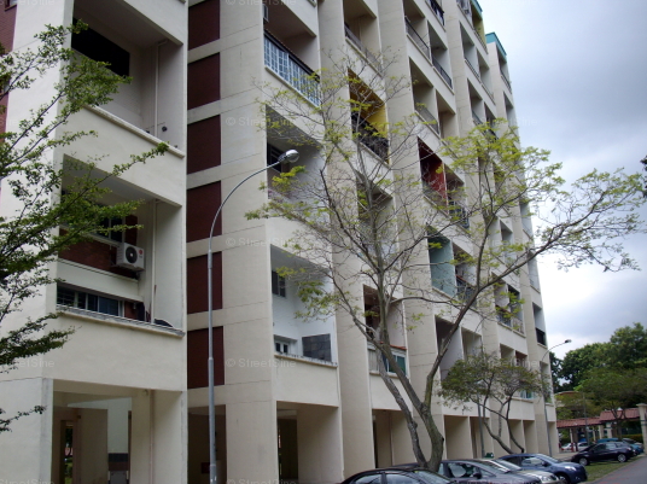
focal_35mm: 38
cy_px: 244
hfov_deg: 49.0
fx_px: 710
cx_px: 316
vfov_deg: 37.7
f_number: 2.8
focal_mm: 6.2
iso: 80
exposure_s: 1/125
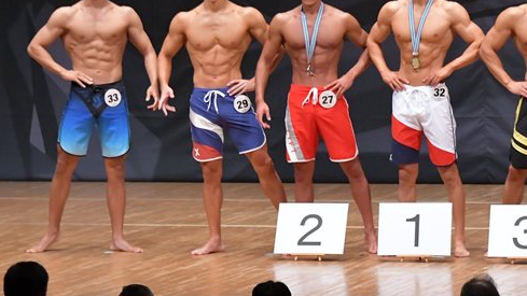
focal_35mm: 289
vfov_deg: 4.2
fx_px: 4038
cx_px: 397
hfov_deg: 7.5
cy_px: 113
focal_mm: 116
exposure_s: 1/400
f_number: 5.6
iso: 6400
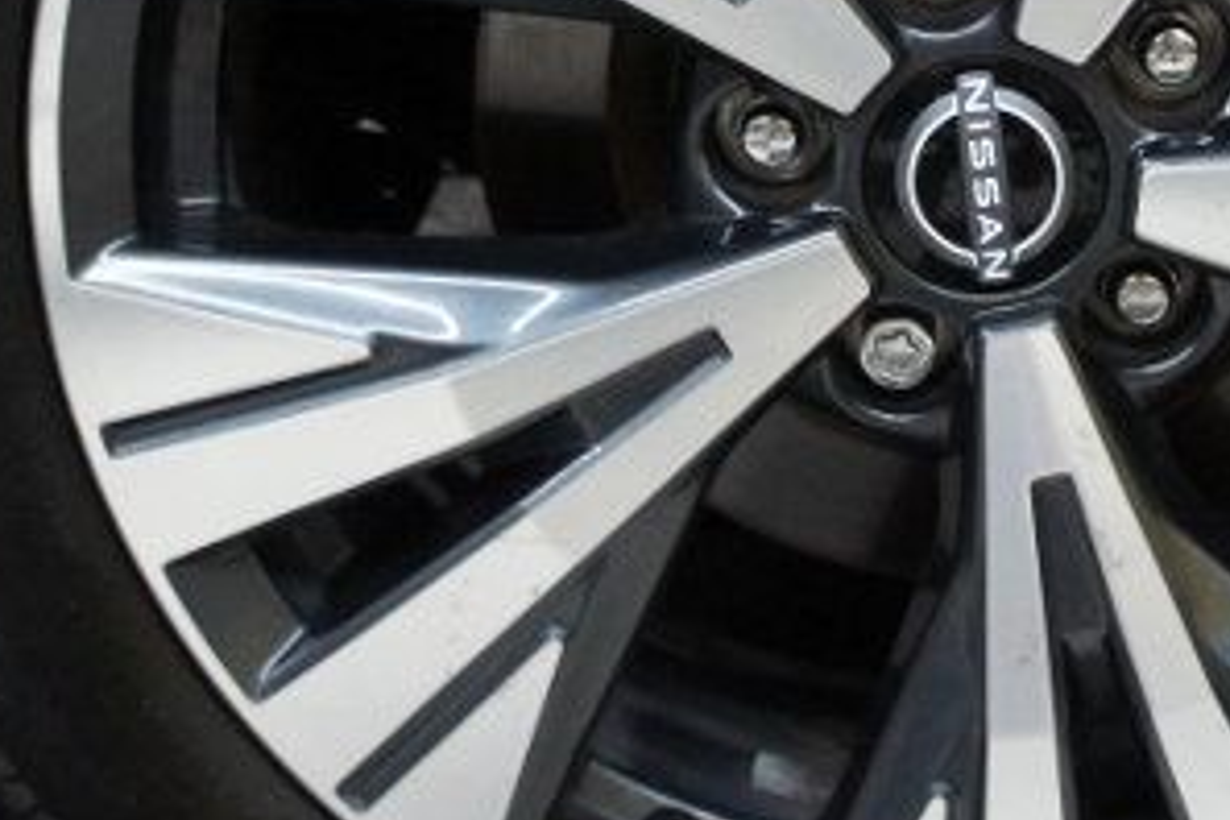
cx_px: 932
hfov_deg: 21.7
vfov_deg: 14.5
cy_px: 23
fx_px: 3177
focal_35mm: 93
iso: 1600
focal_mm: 18
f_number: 3.5
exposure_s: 1/60
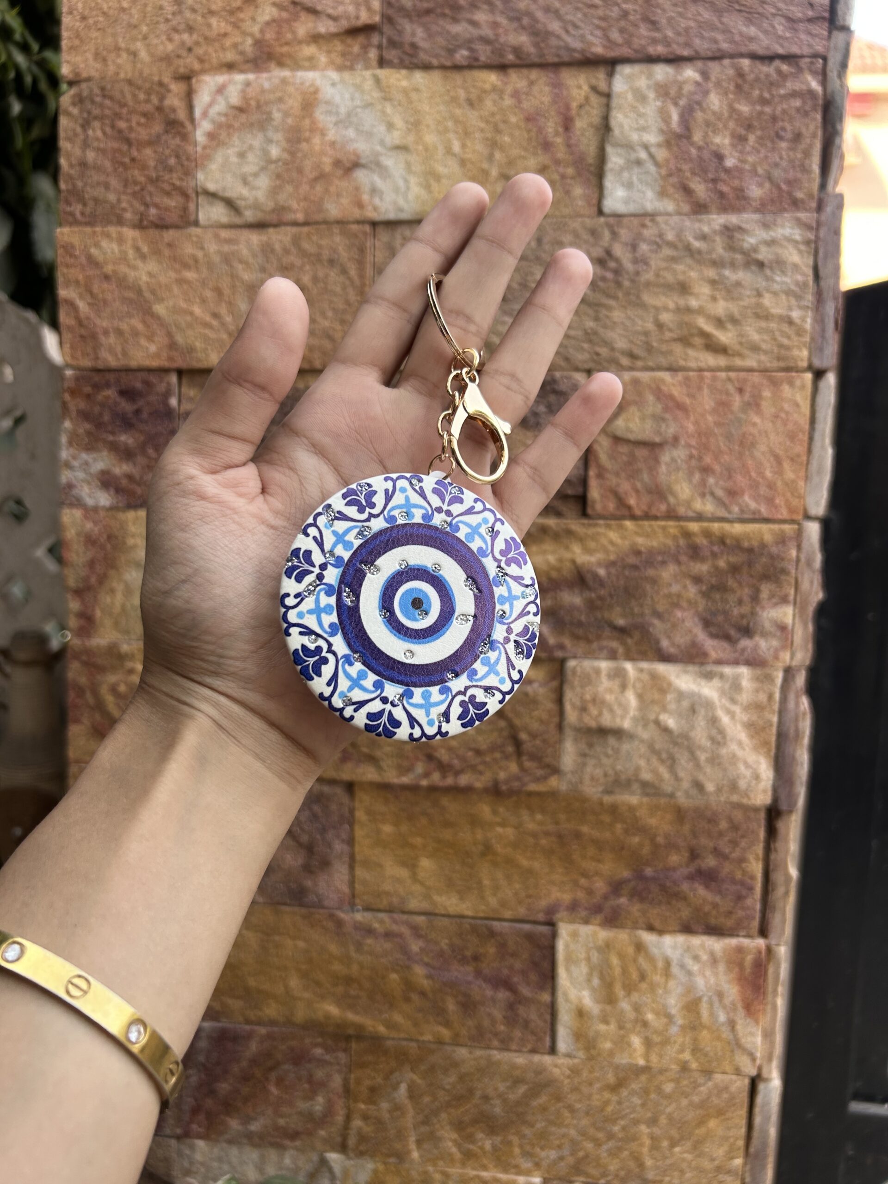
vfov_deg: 67.3
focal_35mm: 26
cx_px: 444
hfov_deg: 53.1
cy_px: 592
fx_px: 889
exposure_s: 1/235
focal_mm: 5.7
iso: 40
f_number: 1.5
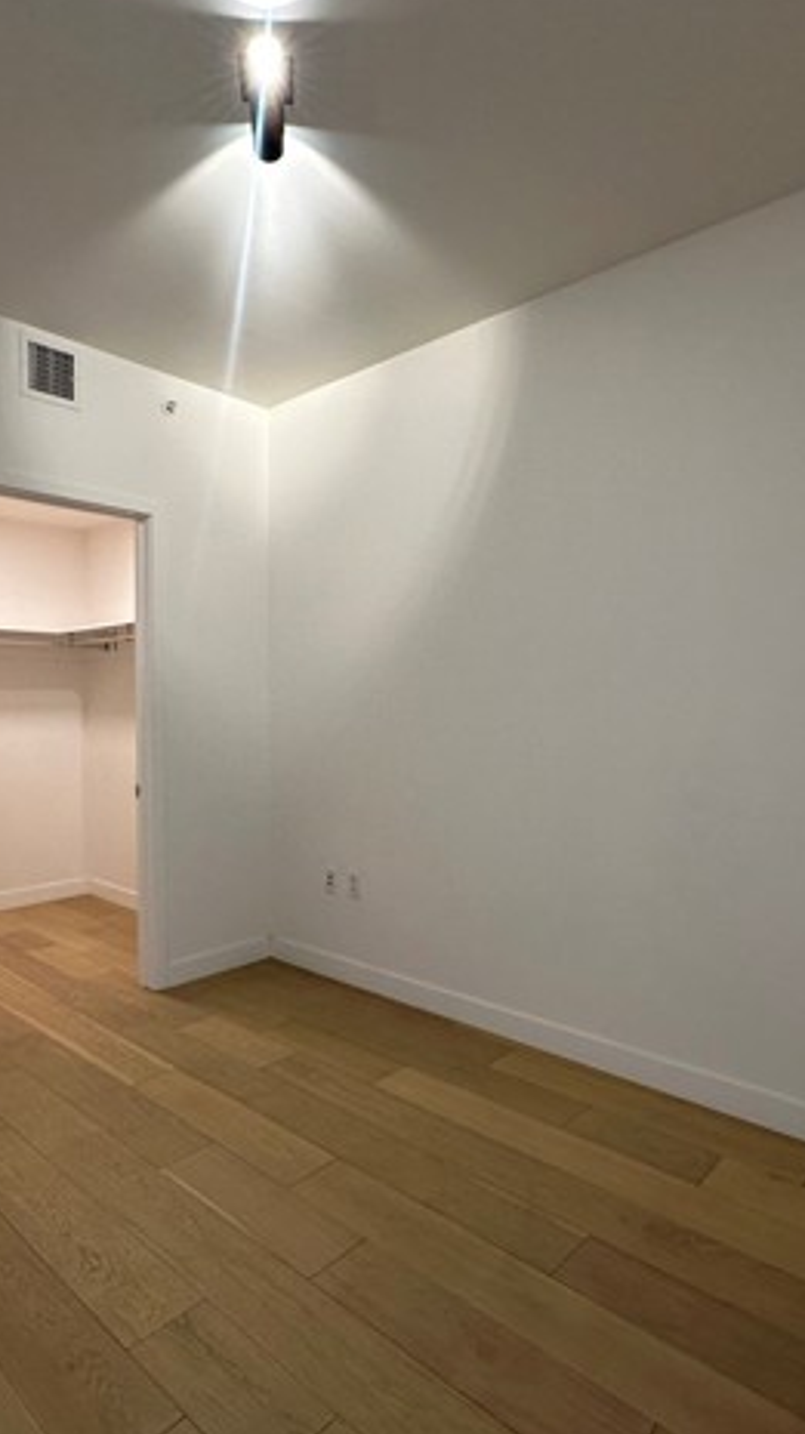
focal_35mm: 21
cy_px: 719
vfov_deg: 83.9
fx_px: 798
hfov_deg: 53.3
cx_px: 345
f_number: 2.2
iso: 160
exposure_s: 1/120
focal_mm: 2.22
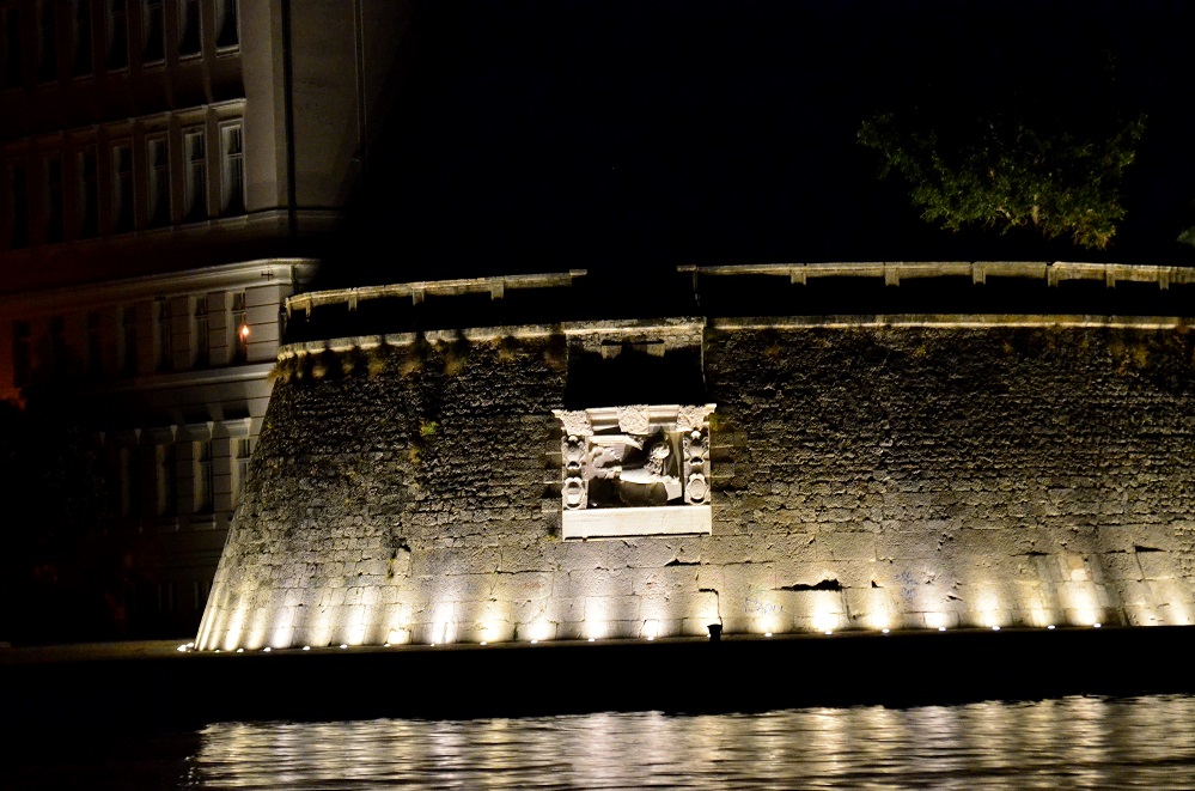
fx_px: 7203
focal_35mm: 218
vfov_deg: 6.3
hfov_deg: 9.5
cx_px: 598
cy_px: 396
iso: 6400
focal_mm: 145
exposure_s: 1/25
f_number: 4.8
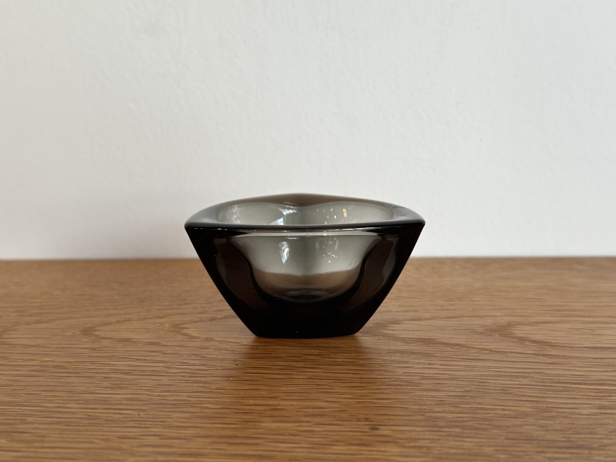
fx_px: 854
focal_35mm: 48
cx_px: 308
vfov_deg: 30.3
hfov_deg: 39.7
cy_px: 231
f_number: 1.78
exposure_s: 1/60
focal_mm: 6.86
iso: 100
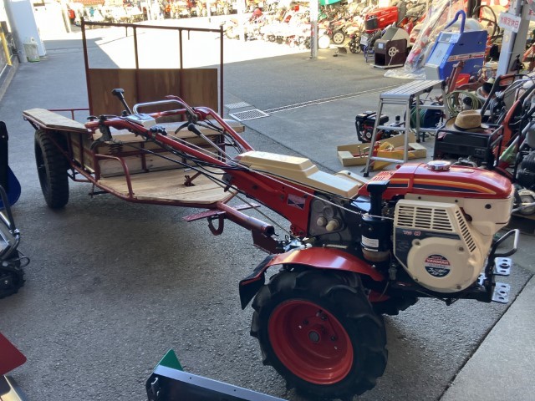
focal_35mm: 28
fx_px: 433
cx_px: 268
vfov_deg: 49.7
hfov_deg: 63.4
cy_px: 200
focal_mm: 3.99
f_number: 1.8
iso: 50
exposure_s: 1/121
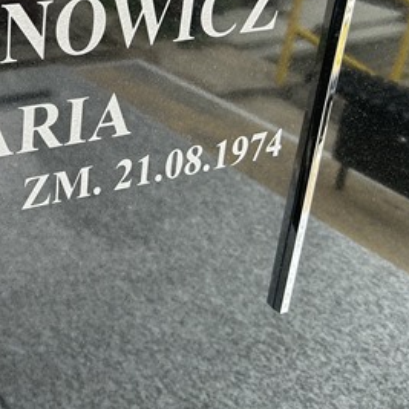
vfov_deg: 31.9
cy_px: 78
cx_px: -15
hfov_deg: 30.2
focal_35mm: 52
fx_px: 695
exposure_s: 1/182
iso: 40
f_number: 1.5
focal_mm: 5.7
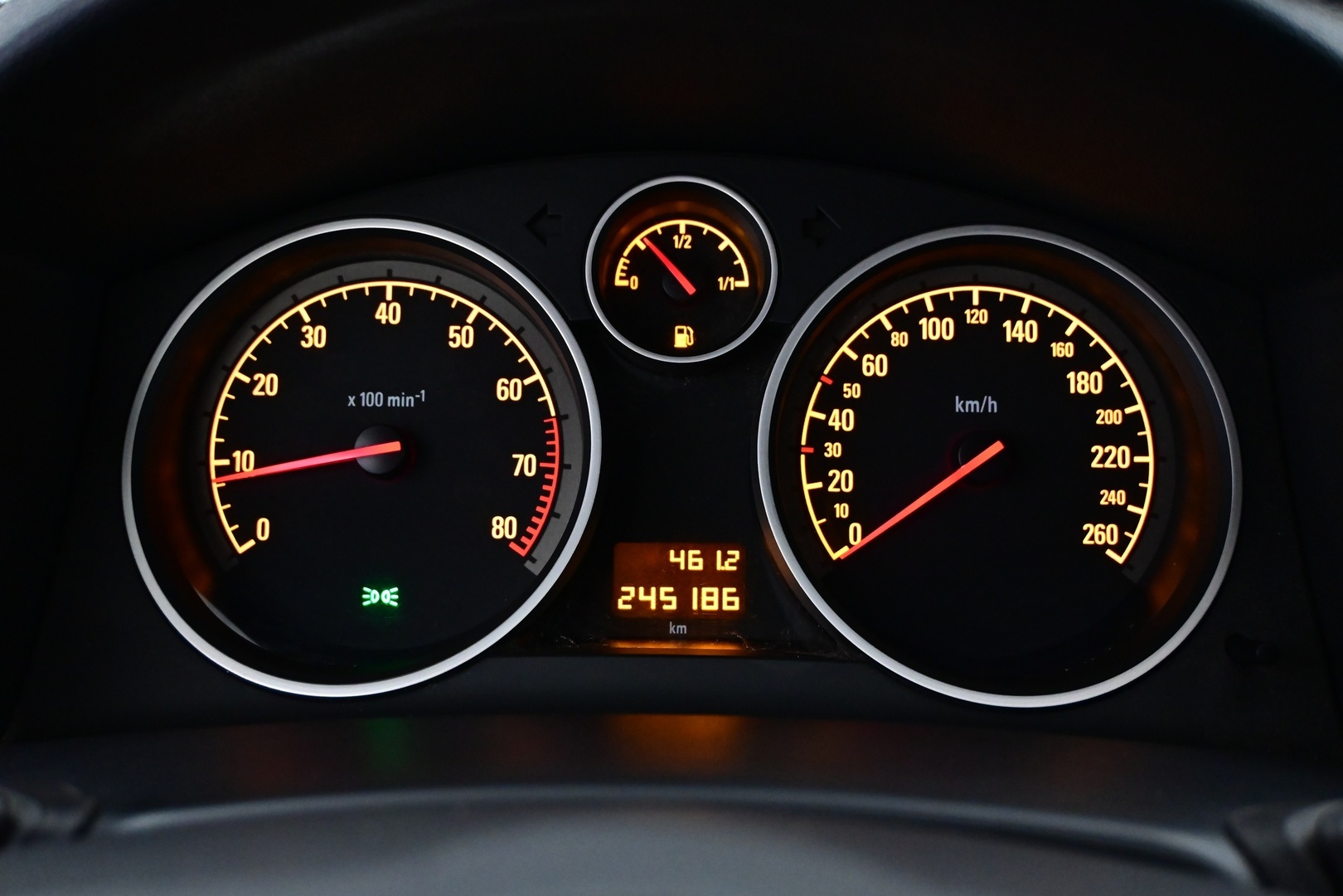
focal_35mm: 41
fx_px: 1539
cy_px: 448
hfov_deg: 47.2
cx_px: 672
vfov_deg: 32.4
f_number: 4.5
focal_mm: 27.5
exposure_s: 1/25
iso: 3600
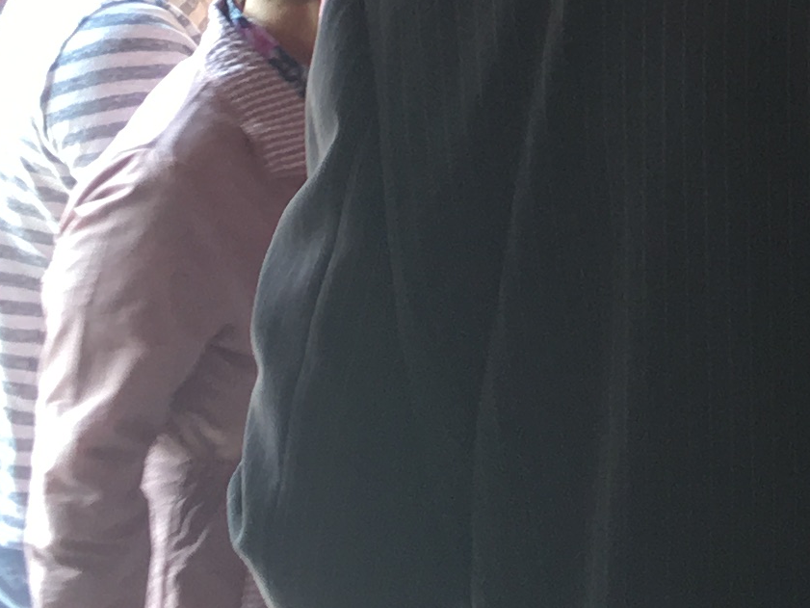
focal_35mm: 139
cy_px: -368
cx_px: 1403
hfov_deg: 13.0
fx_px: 3253
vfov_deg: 10.2
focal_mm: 4.15
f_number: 2.2
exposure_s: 1/60
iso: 32
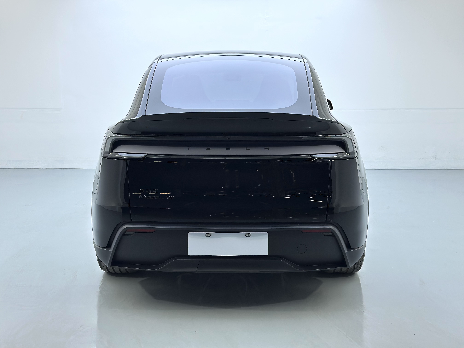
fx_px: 643
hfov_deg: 39.7
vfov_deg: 30.3
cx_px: 232
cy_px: 174
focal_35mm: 48
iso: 80
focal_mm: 6.86
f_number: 1.78
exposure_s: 1/339
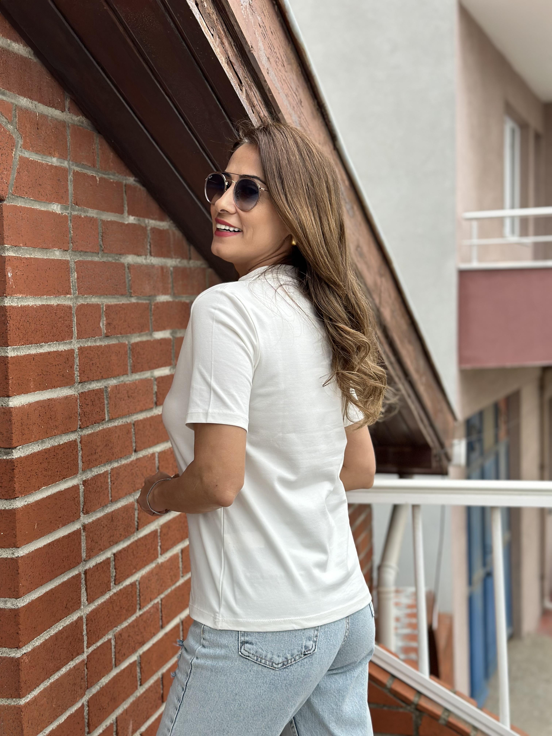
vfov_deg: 39.7
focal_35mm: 48
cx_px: 276
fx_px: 1021
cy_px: 368
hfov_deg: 30.3
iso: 80
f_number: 1.78
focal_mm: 6.86
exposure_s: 1/634
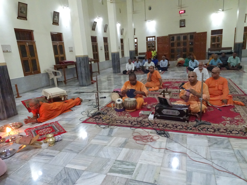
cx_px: 124
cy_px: 92
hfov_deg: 71.6
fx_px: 171
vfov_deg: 56.8
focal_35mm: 24
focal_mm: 4.1
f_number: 3.5
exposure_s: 1/30
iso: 2000
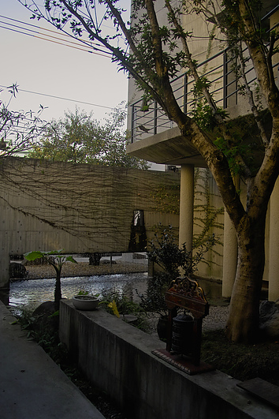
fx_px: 407
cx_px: 152
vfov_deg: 54.4
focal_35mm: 35
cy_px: 195
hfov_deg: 37.8
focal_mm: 18
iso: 100
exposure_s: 1/125
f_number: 4
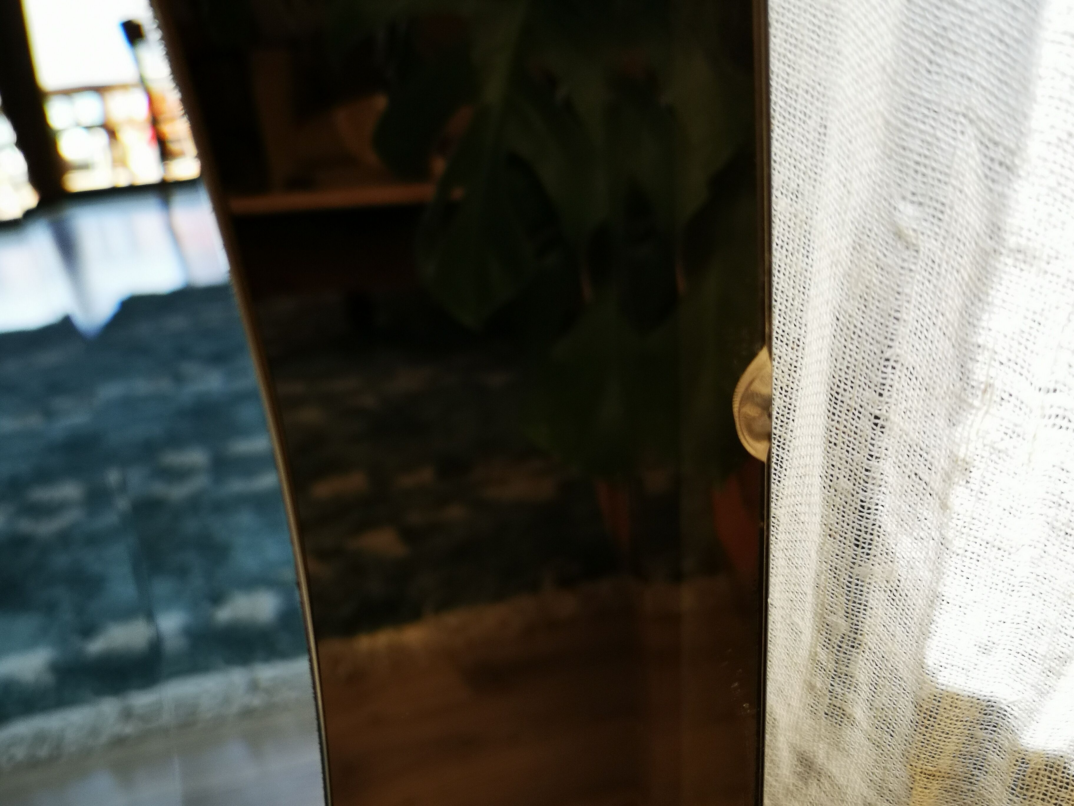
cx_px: 537
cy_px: 403
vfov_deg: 37.7
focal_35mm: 38
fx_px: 1179
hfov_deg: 49.0
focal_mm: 5.58
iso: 80
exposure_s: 1/120
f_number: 1.8
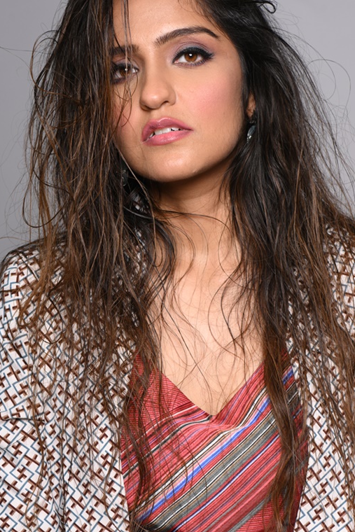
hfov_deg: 9.5
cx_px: 170
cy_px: 288
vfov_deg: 14.1
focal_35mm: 145
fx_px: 2144
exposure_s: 1/160
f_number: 9
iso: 100
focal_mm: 105
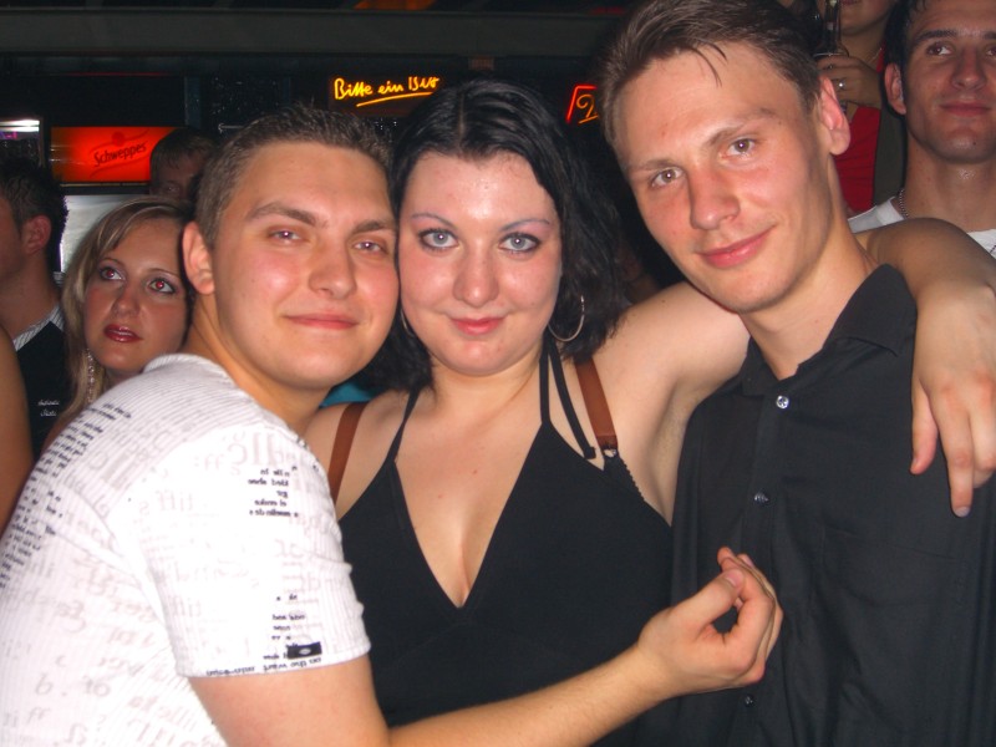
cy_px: 374
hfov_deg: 33.8
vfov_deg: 25.7
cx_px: 498
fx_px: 1640
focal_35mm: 57
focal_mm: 11.8
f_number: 3.6
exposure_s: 1/60
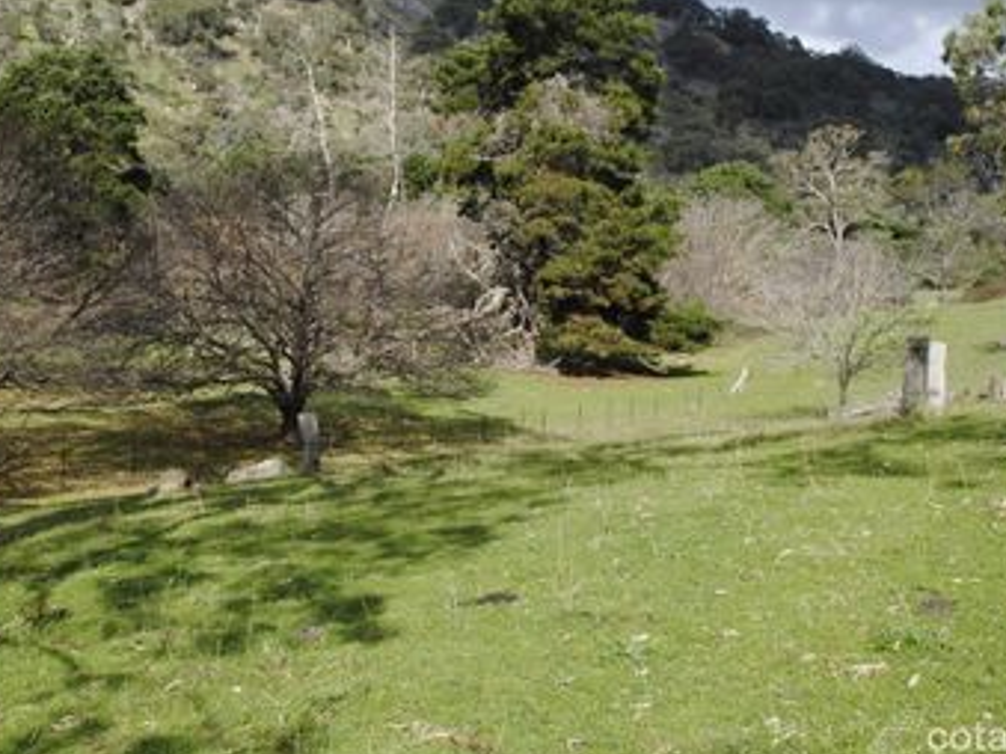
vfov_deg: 32.8
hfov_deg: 42.8
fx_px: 1278
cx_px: 415
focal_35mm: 44
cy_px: 334
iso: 100
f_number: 8
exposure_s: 1/250
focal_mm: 22
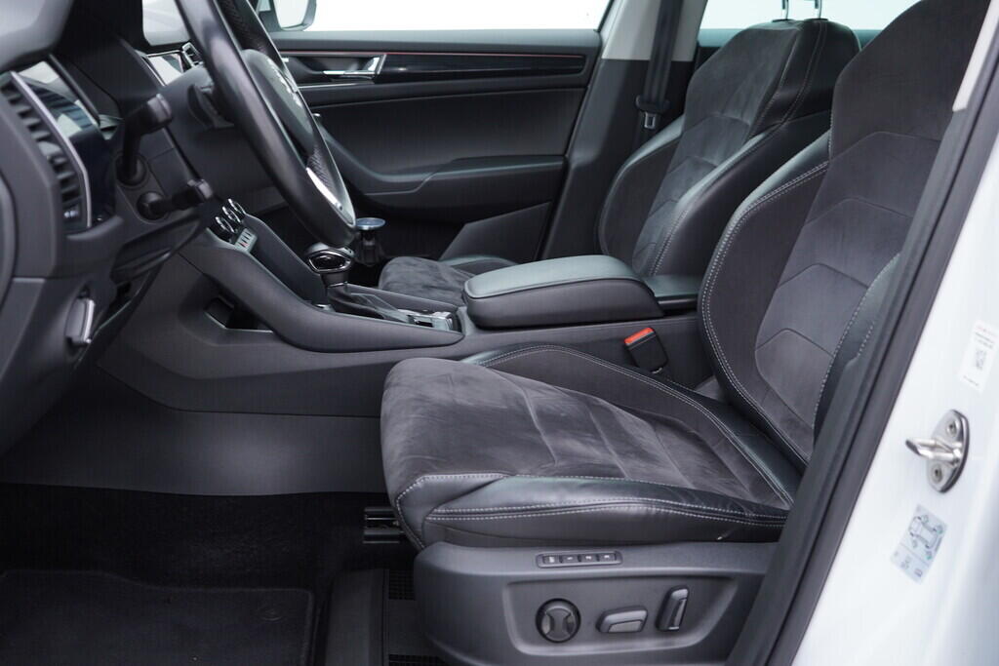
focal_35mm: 36
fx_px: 999
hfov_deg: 53.1
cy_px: 333
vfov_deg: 36.9
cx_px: 500
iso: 160
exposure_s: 1/40
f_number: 2.8
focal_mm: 24
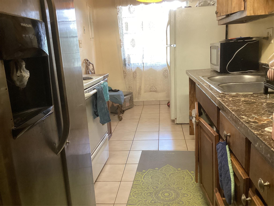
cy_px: 103
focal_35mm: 31
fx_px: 245
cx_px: 137
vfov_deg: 45.4
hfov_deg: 58.4
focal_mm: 3.3
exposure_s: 1/60
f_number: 2.4
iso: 250
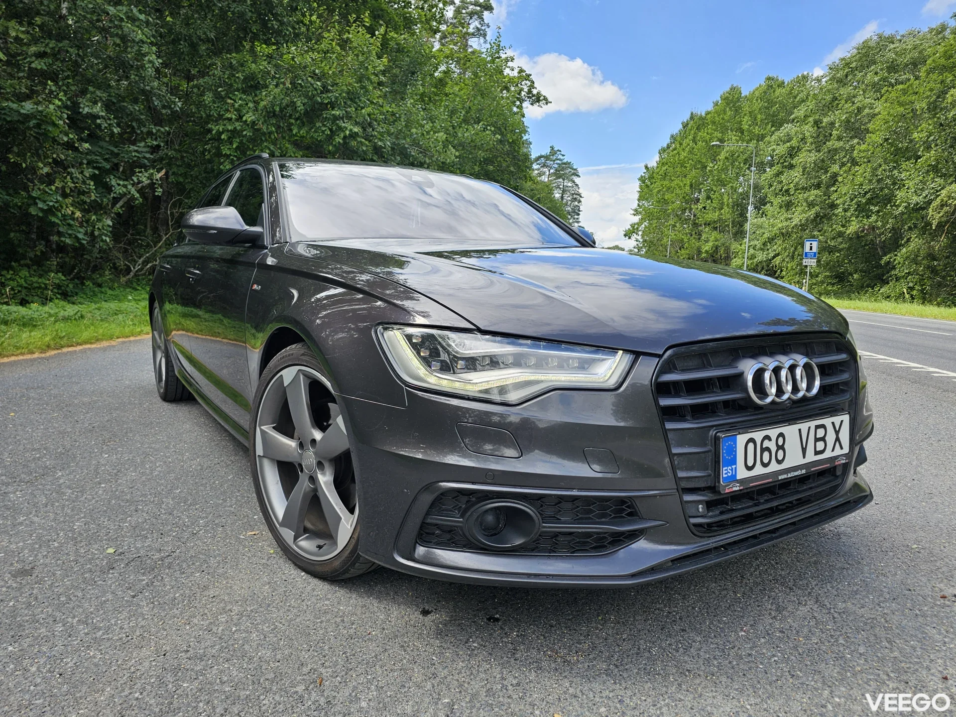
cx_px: 478
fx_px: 635
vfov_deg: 58.9
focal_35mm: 23
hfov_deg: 73.9
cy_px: 358
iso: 10
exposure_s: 1/200
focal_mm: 6.3
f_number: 1.7
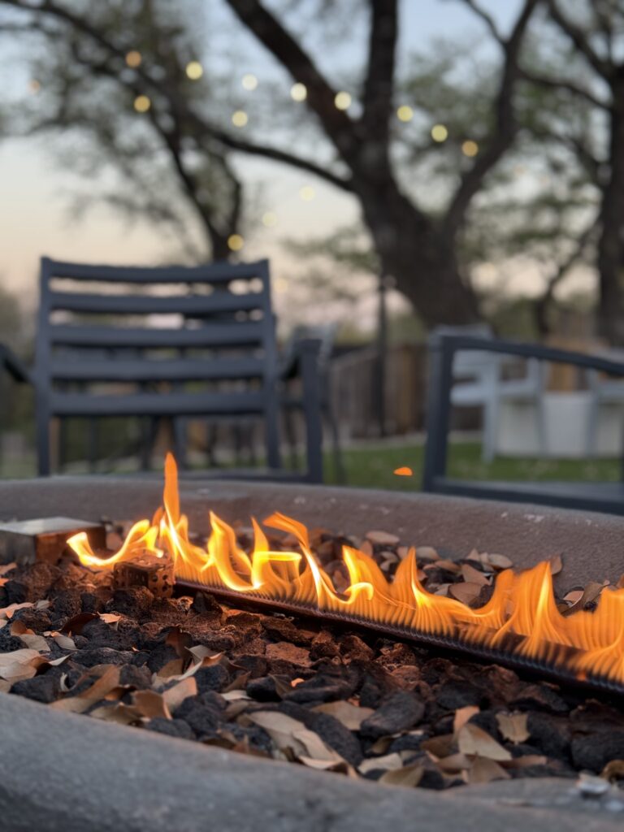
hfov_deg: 30.3
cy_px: 416
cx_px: 312
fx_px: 1154
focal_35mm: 48
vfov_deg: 39.7
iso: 64
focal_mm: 6.76
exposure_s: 1/121
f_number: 1.78
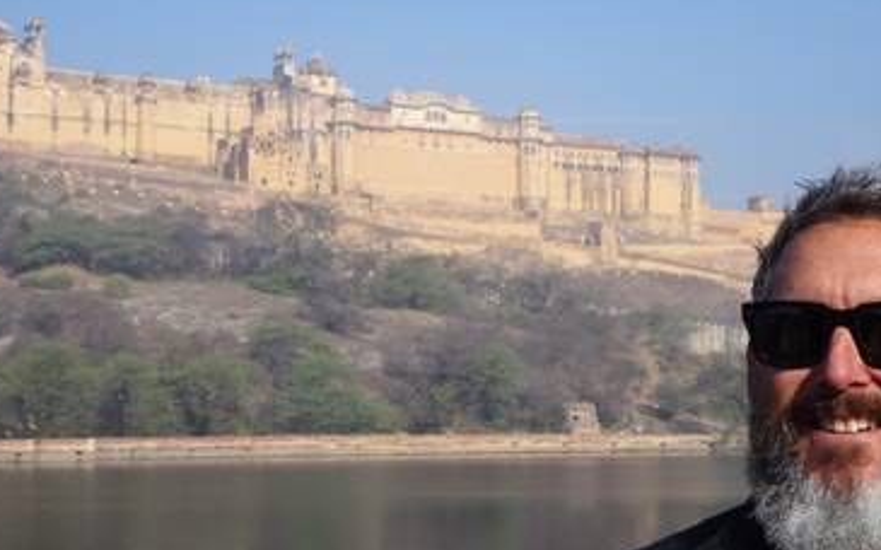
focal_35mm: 78
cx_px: 466
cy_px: 297
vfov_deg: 16.7
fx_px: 1872
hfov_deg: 26.5
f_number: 4.5
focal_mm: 9.52
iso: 80
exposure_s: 1/640
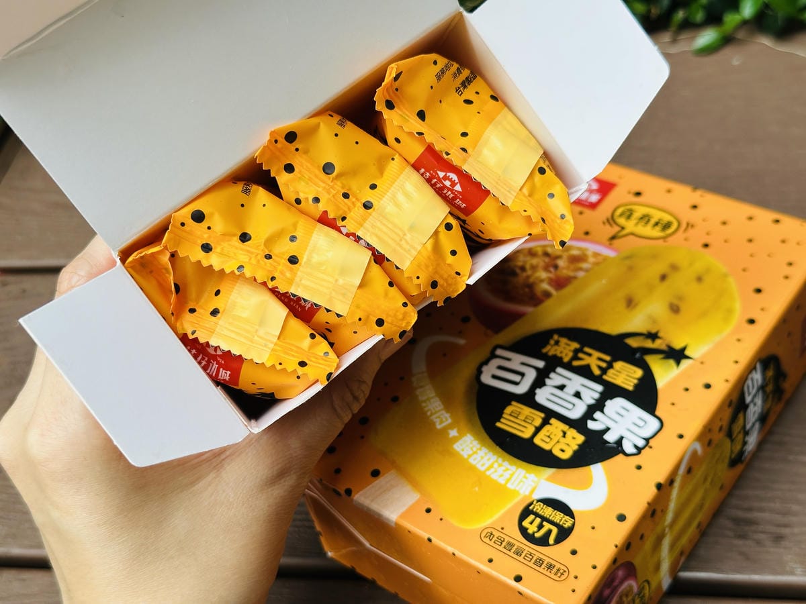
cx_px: 403
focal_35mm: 48
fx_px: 1118
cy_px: 302
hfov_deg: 39.7
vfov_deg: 30.3
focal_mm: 6.86
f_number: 1.78
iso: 50
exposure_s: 1/166
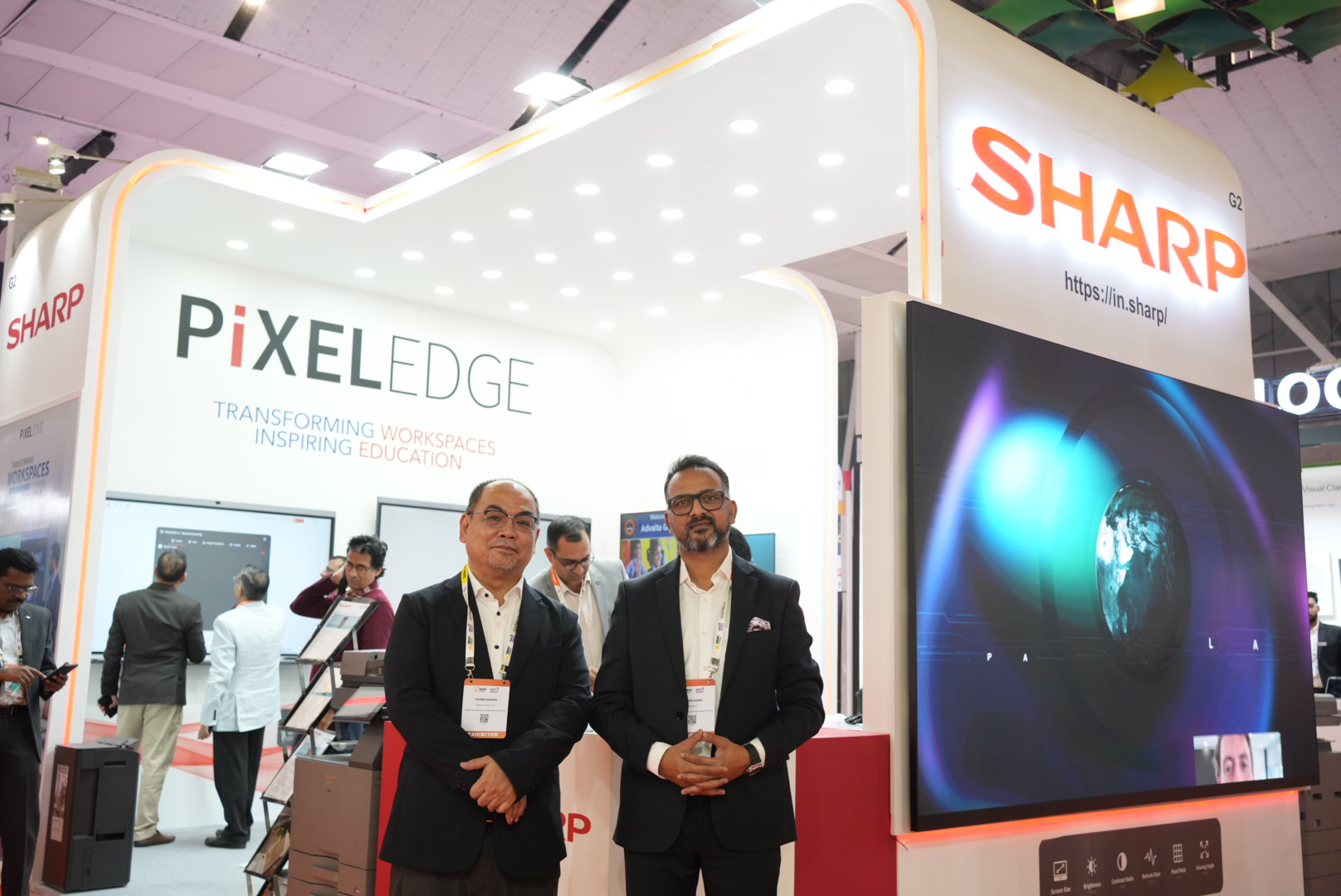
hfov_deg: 54.4
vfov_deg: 37.9
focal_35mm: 35
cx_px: 670
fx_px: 1305
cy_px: 448
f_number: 4.5
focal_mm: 35
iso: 1000
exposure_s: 1/125
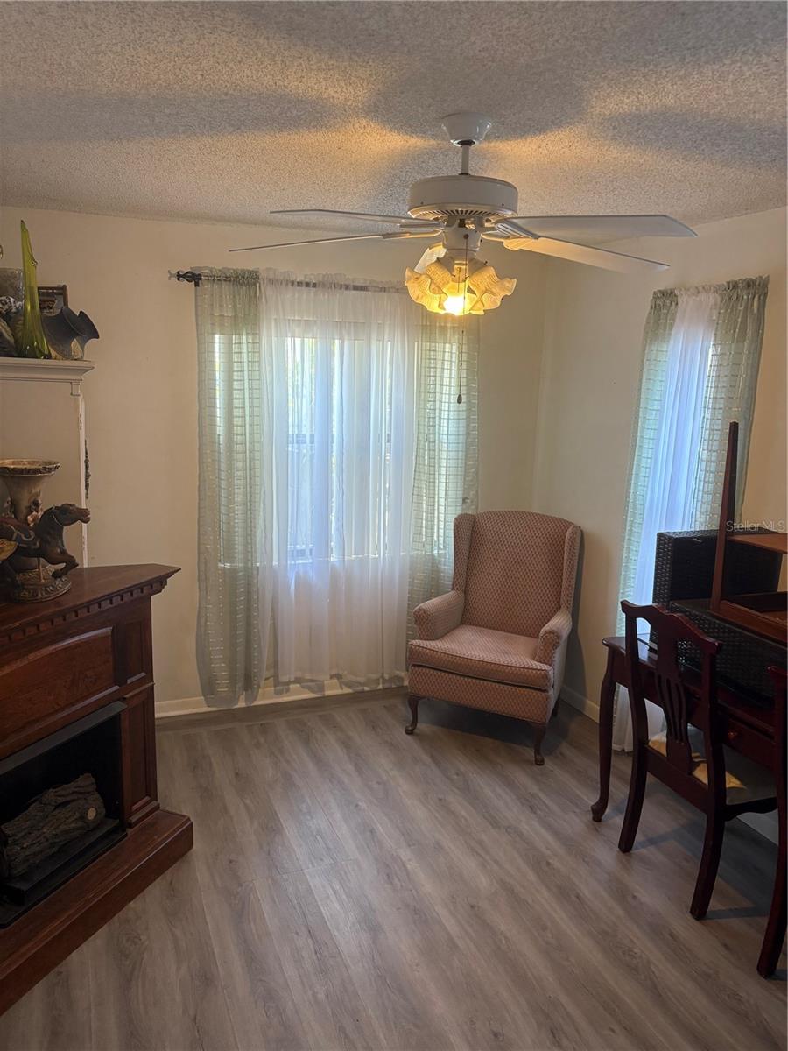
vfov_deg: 67.3
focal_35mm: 26
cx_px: 394
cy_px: 526
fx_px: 789
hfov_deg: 53.1
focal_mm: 5.96
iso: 160
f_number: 1.6
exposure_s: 1/60
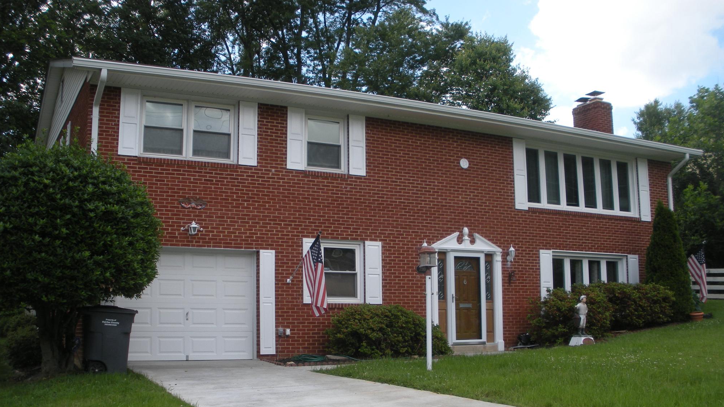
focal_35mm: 40
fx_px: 768
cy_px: 259
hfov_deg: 50.5
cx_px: 367
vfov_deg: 29.6
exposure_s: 1/270
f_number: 3.5
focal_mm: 6.3
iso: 64
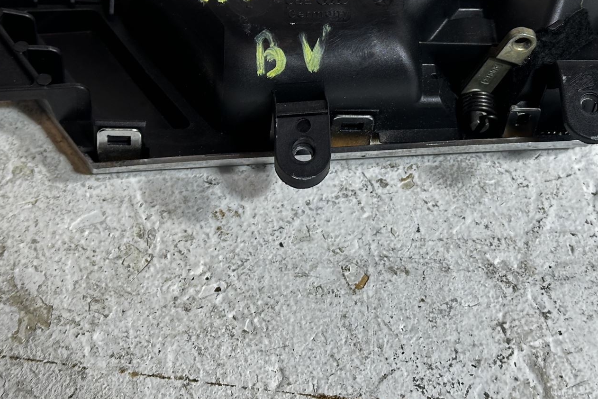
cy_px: 39
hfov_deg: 25.0
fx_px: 1346
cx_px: 282
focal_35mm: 81
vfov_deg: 16.6
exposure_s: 1/50
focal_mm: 6.86
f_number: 1.78
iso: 80
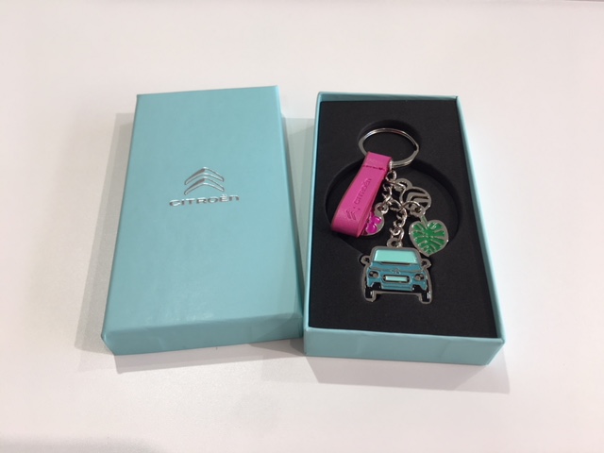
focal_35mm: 29
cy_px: 226
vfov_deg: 48.2
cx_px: 302
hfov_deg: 61.7
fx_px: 506
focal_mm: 4.15
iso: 32
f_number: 2.2
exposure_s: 1/50
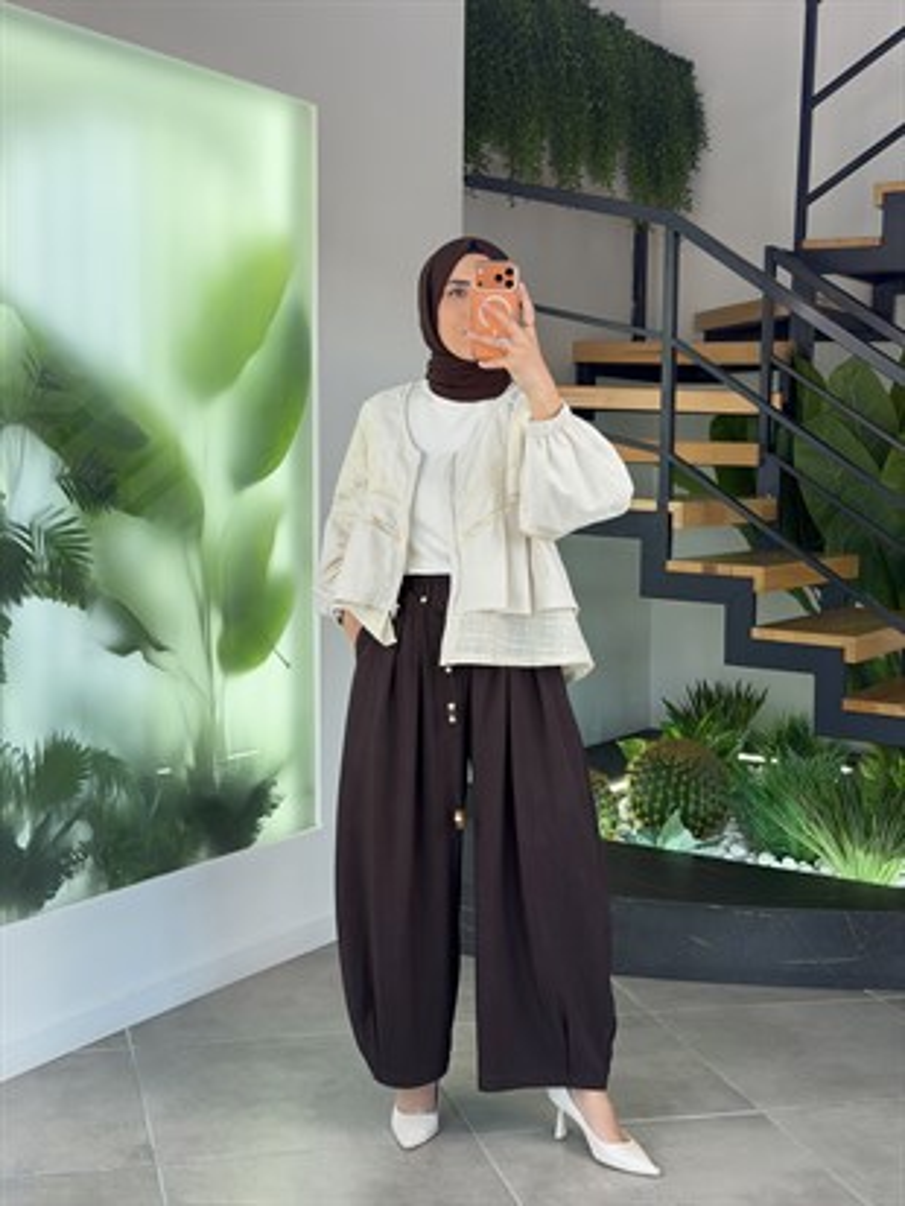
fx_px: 1672
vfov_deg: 39.6
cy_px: 603
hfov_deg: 30.3
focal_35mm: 48
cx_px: 452
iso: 64
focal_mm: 6.76
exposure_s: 1/196
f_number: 1.78
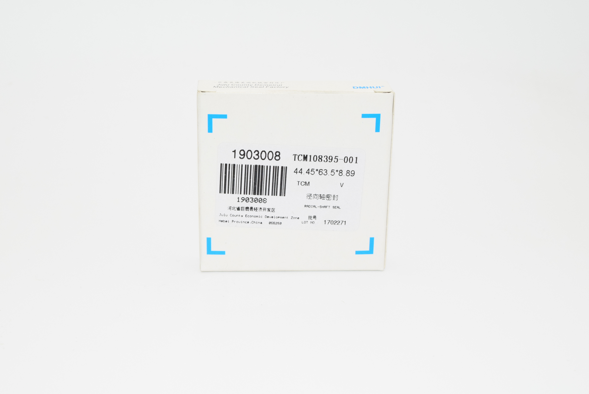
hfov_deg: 33.4
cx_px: 294
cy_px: 197
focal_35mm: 60
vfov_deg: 22.7
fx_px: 982
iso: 1600
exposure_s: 1/100
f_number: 11
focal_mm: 40
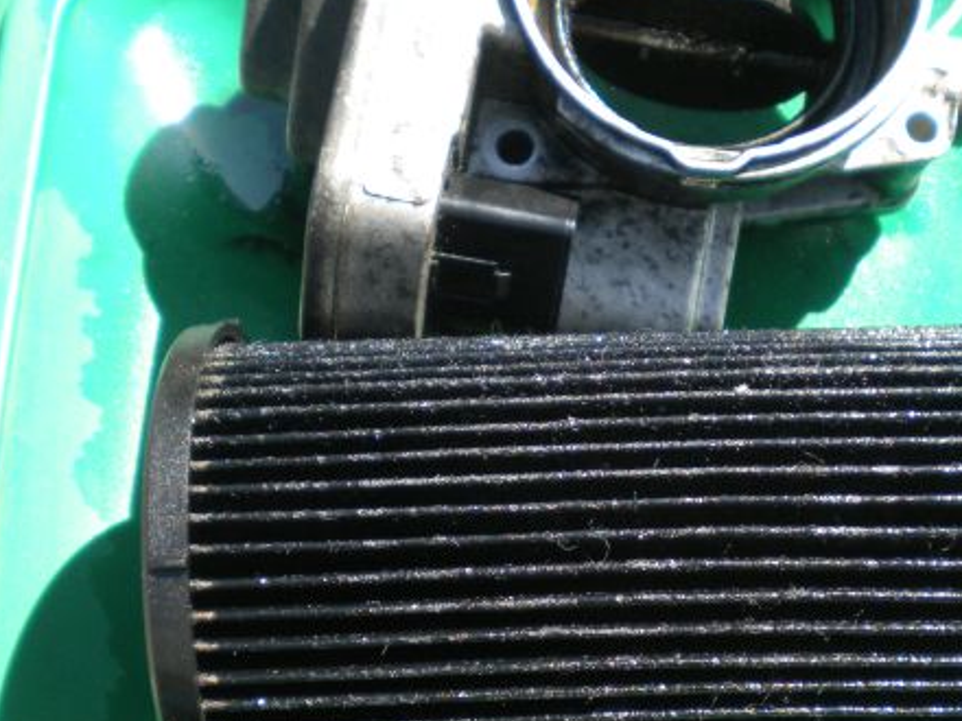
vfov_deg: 25.1
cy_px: 473
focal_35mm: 58
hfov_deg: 32.9
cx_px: 645
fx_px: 1612
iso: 144
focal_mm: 6.3
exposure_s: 1/502
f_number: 3.1
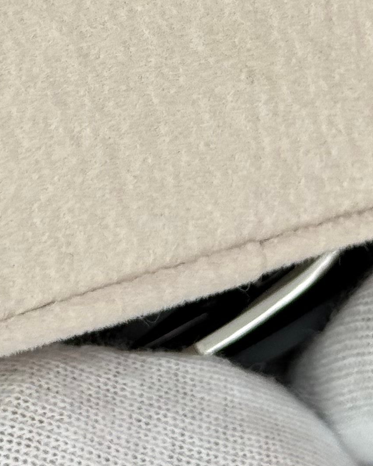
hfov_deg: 8.7
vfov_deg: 10.8
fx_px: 2442
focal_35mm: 177
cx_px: 189
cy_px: -22
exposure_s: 1/939
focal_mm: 6.76
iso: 64
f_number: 1.78
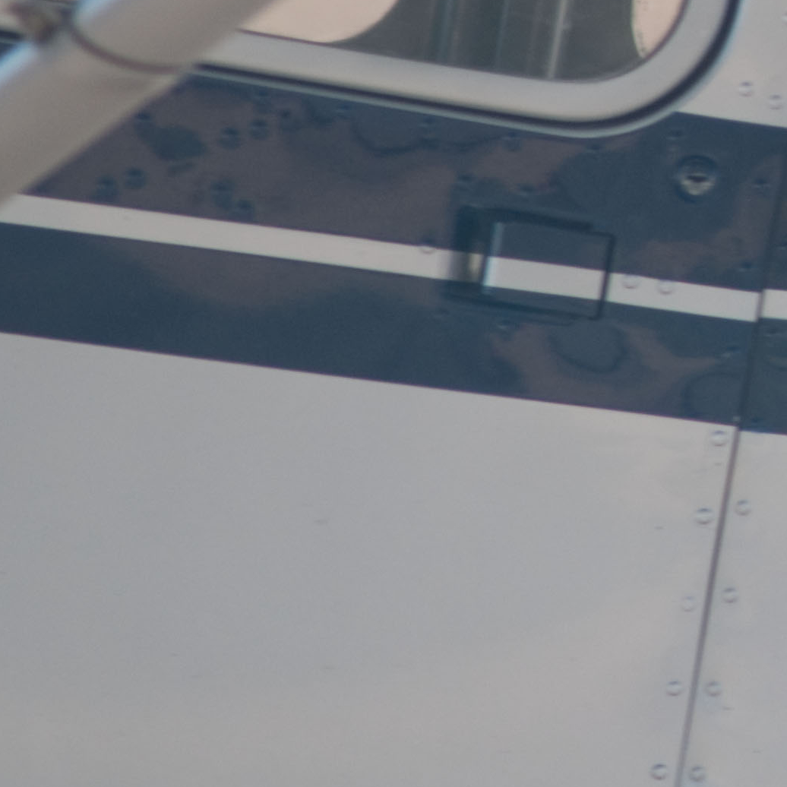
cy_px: -109
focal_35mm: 1581
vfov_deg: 1.1
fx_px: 40666
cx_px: 1395
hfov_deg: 1.1
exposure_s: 1/100
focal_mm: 300
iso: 100
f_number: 5.6
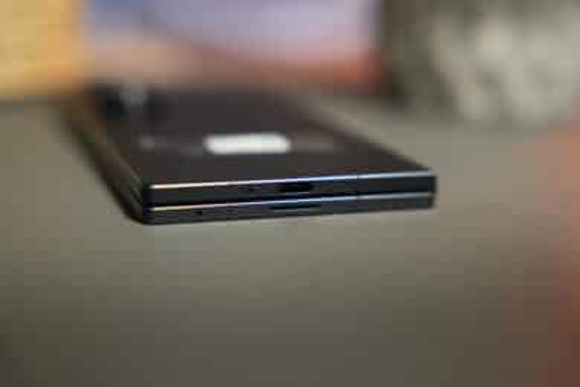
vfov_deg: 19.5
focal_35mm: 70
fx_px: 1128
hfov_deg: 28.8
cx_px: 290
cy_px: 194
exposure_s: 1/80
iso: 200
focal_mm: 70
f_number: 2.8
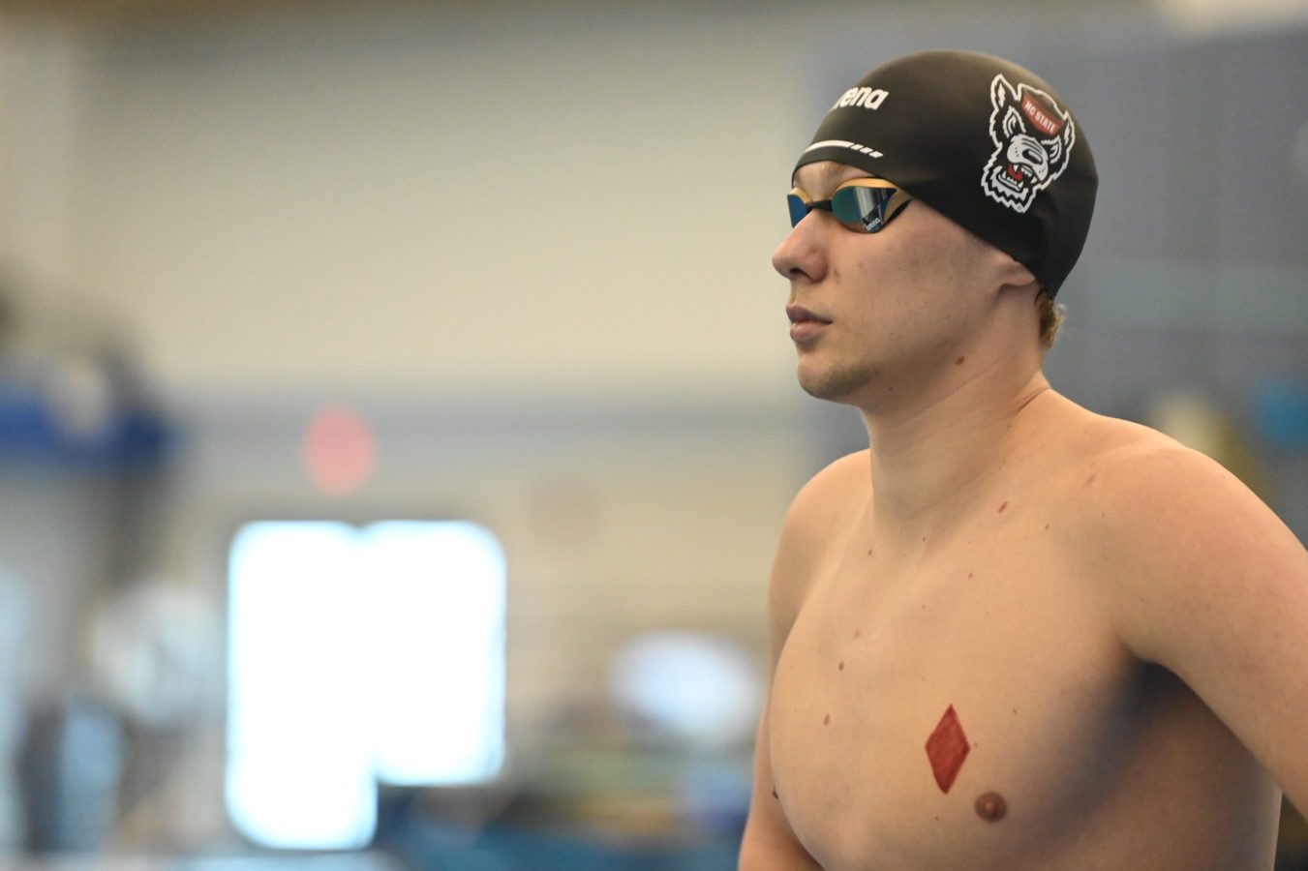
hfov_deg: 10.3
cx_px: 654
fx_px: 7264
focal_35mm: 200
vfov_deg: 6.9
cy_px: 436
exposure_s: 1/1250
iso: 10000
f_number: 2.8
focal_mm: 200
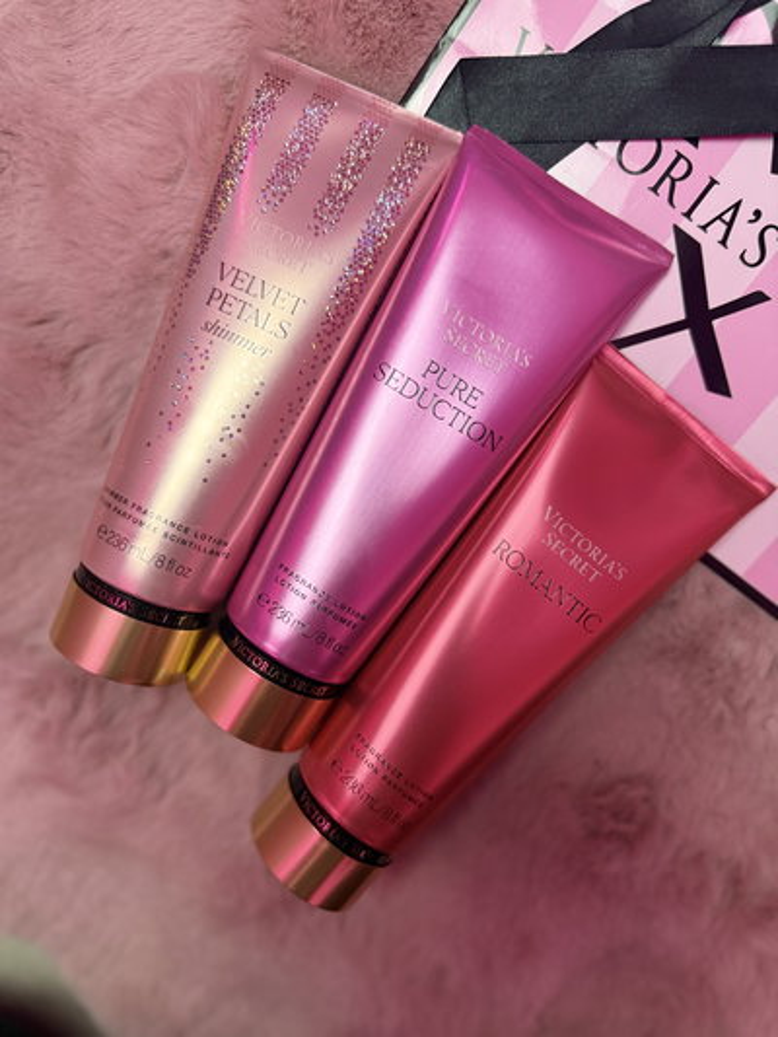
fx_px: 719
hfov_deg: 56.8
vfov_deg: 71.6
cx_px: 389
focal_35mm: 24
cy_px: 518
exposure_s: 1/50
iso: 250
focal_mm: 6.76
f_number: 1.78
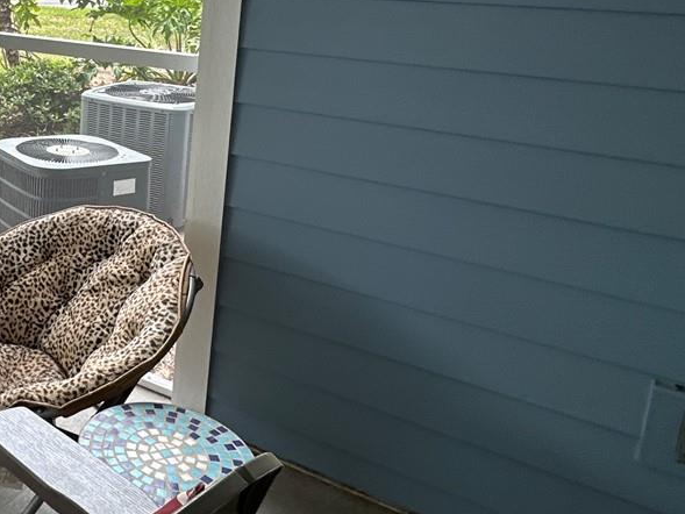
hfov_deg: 41.5
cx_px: -22
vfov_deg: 36.3
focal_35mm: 38
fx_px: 752
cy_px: 95
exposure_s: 1/129
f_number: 2.2
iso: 40
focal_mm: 2.22
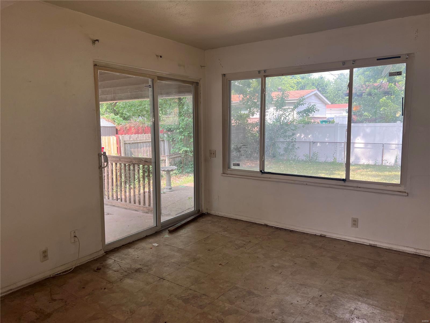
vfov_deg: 53.1
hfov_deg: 67.3
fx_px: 323
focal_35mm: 26
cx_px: 215
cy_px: 162
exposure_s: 1/206
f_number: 1.5
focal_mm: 5.7
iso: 50
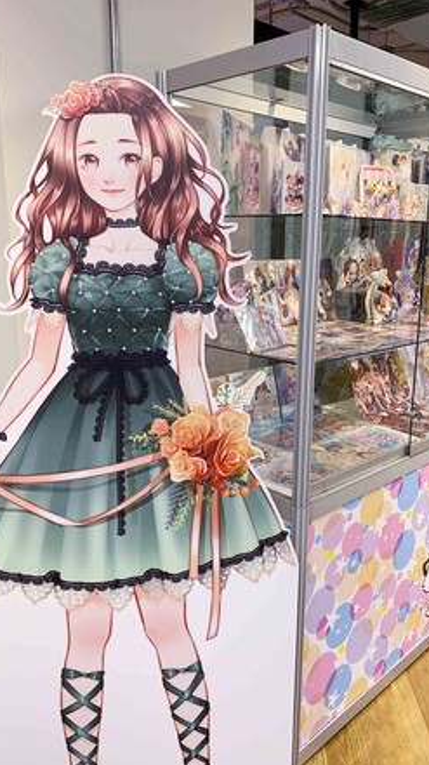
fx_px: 587
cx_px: 247
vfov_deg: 66.1
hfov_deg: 40.0
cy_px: 388
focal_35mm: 29
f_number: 1.8
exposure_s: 1/49
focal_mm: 4.25
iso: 80
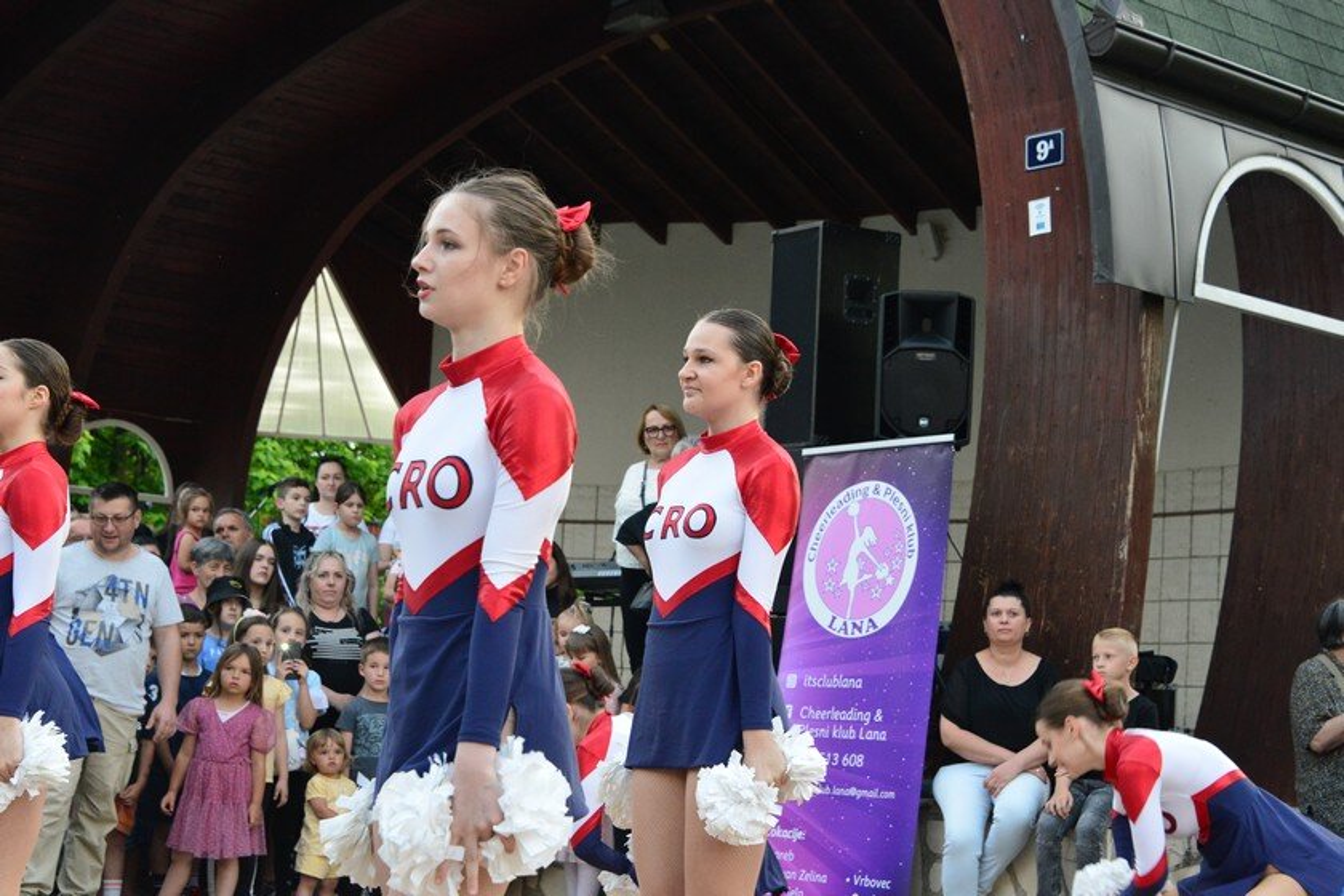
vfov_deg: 20.0
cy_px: 448
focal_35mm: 68
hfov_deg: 29.7
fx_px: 2538
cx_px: 672
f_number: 8
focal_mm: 68
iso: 4000
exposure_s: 1/250
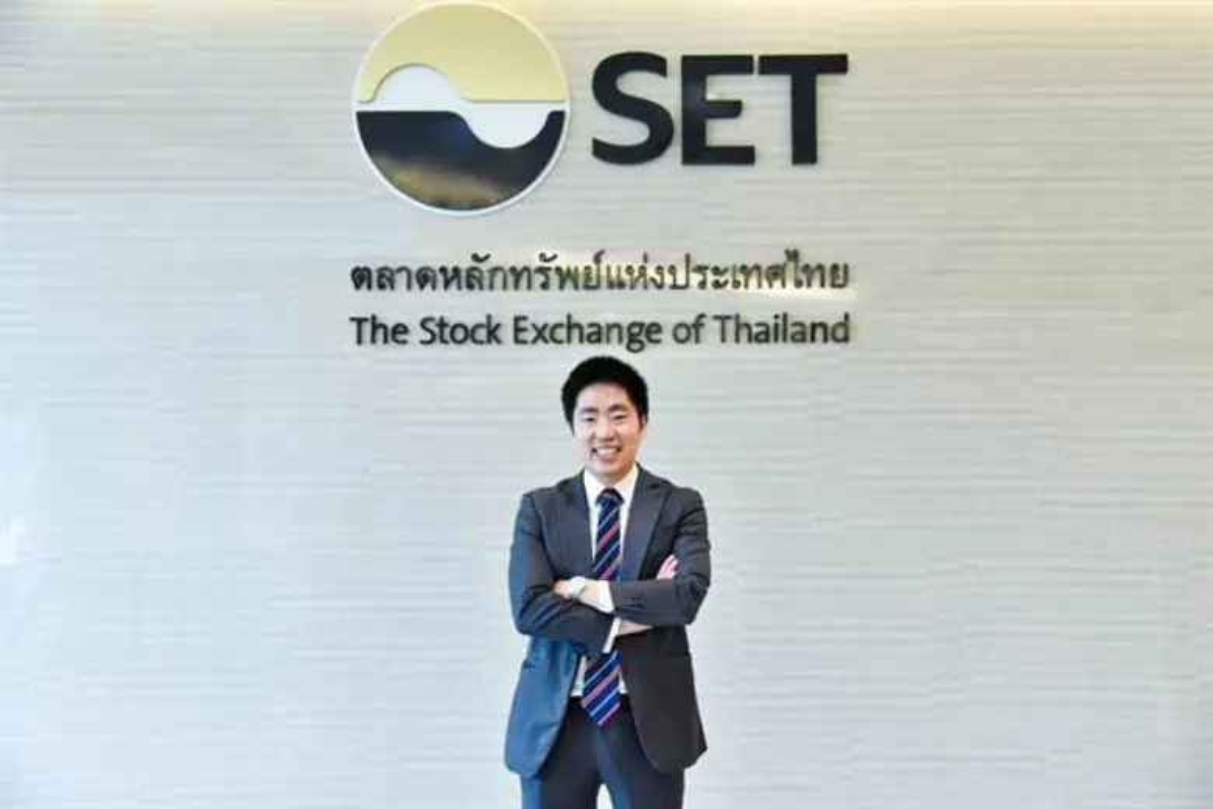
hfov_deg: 50.7
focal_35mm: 38
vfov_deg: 35.1
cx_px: 606
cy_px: 404
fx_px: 1280
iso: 1600
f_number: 4
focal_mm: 38
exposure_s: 1/125
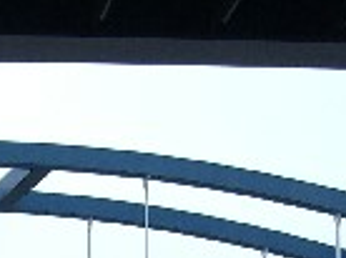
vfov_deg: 8.7
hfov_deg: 11.9
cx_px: -112
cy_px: 502
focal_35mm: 161
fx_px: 1606
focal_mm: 7.9
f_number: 2.8
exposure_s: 1/60
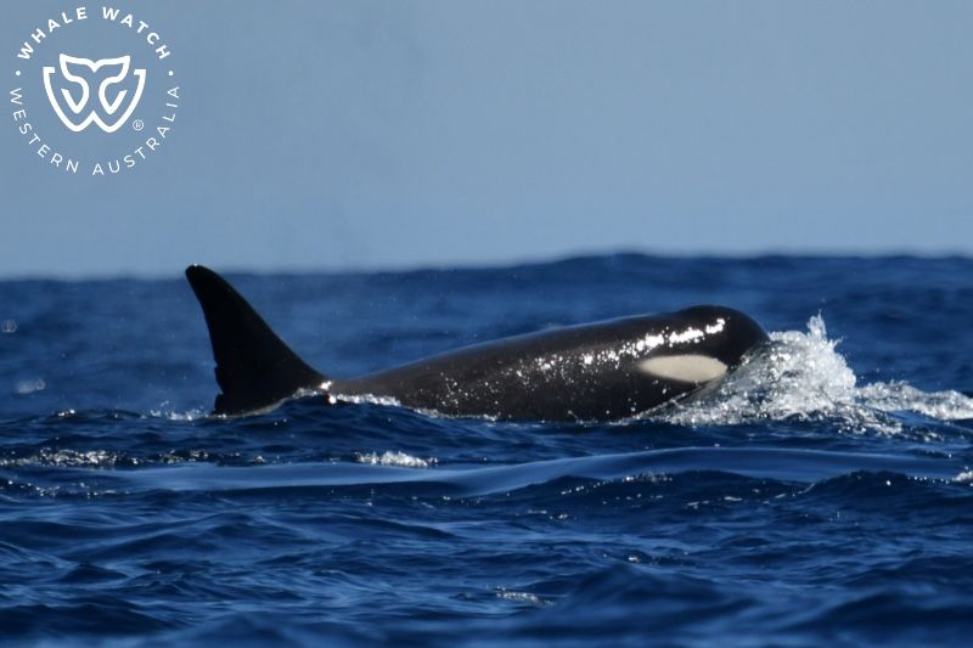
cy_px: 324
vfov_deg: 2.3
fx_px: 16212
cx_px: 486
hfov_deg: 3.4
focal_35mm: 600
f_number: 6.3
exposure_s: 1/8000
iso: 720
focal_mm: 600
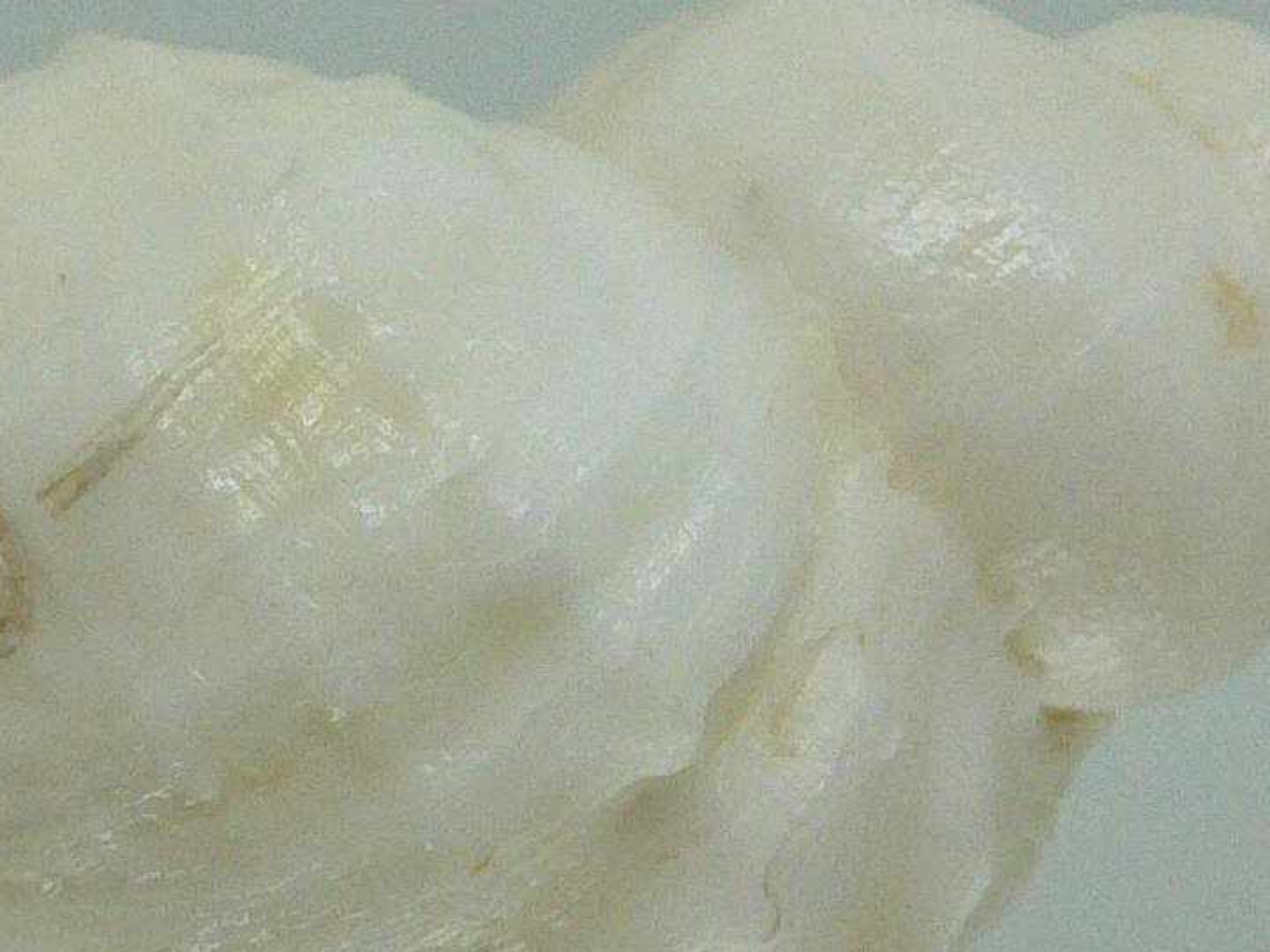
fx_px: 3595
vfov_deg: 15.1
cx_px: 268
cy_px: 656
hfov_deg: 19.8
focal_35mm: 98
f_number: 2.8
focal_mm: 4.6
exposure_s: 1/60
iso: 200
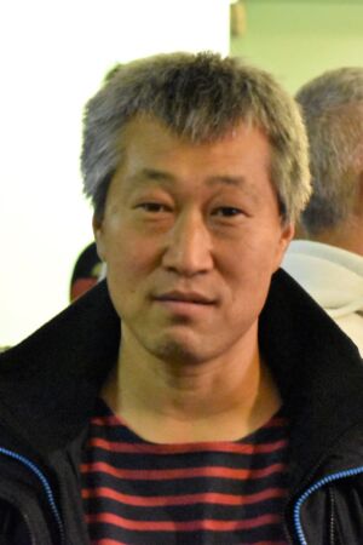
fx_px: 1134
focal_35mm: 75
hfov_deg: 18.2
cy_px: 272
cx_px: 182
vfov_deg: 27.0
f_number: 3.5
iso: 12800
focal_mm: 50
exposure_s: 1/80
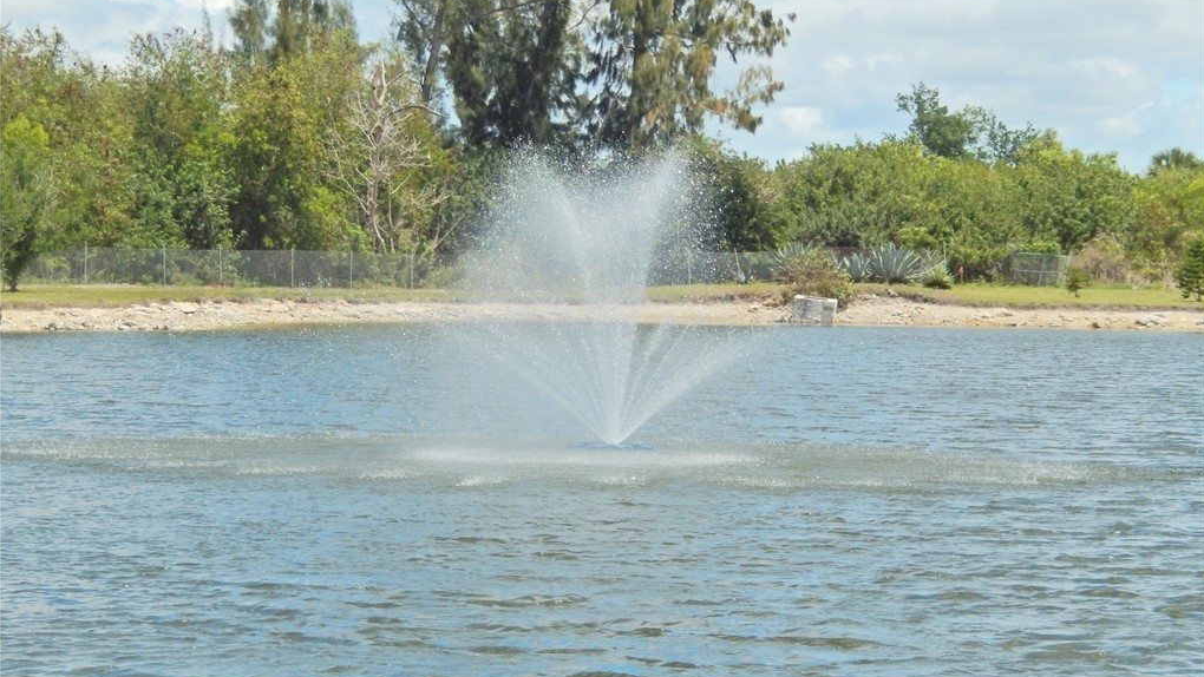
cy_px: 278
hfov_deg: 16.8
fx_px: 4087
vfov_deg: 9.5
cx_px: 603
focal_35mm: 128
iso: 125
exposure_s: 1/640
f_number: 5.5
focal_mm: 21
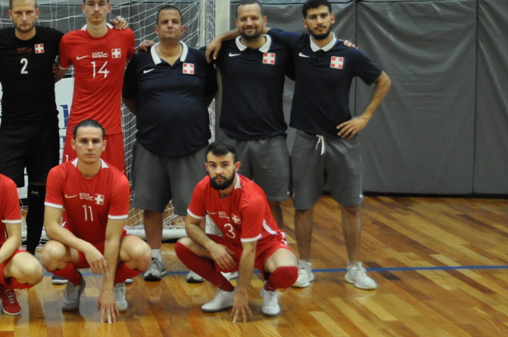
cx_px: 6
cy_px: 112
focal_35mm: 79
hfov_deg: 24.6
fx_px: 1113
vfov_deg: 17.2
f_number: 4
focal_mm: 24
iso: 1600
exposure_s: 1/400
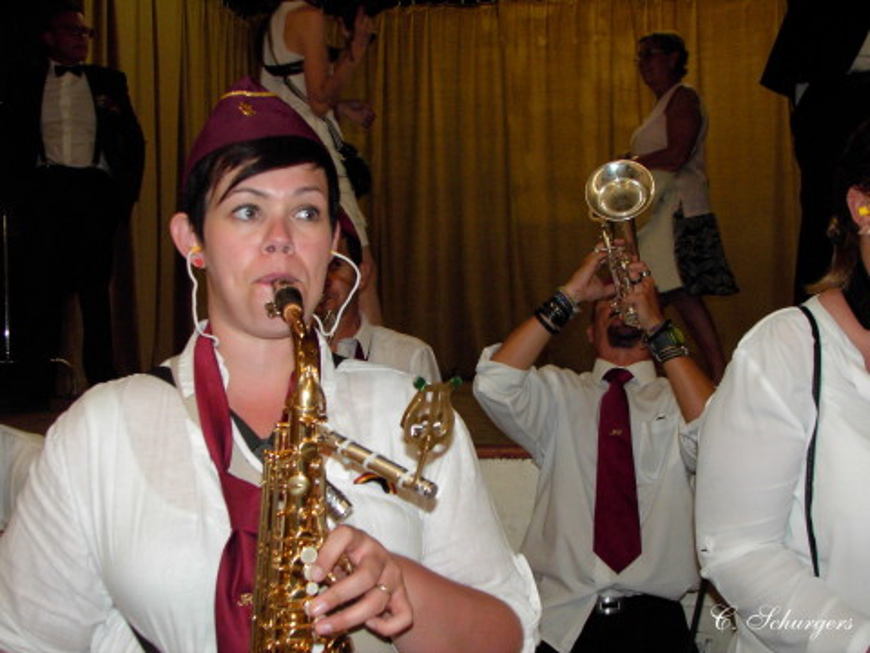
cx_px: 435
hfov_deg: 43.9
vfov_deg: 33.6
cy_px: 326
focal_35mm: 43
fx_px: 1081
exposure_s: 1/51
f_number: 2.8
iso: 200
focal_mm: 6.6
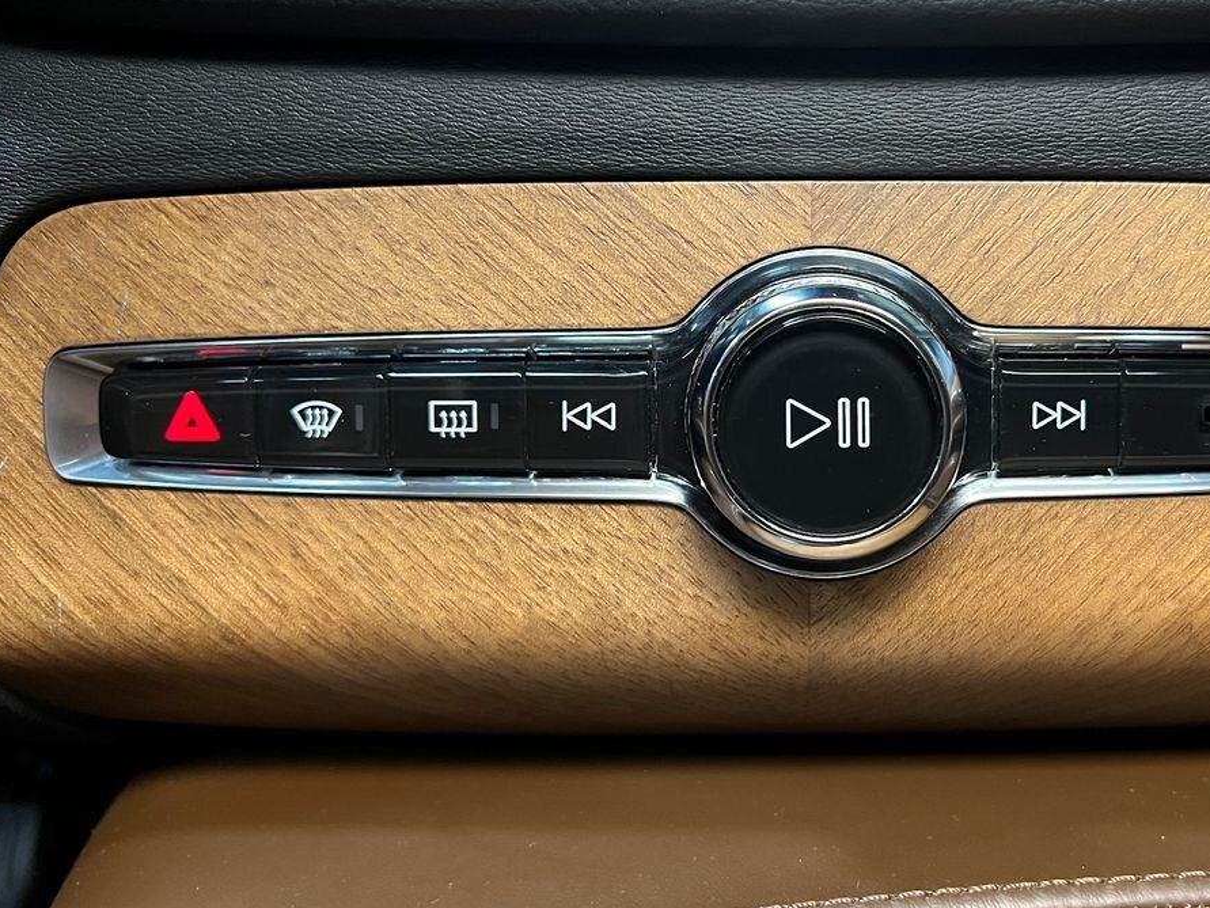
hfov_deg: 51.6
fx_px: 1224
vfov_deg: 40.6
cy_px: 391
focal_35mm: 35
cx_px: 807
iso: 500
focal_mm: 5.7
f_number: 1.5
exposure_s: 1/47
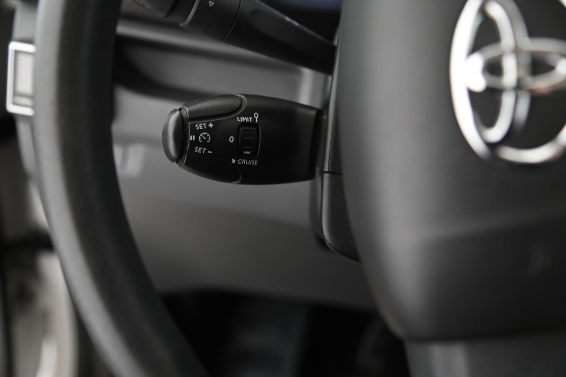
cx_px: 283
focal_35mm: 52
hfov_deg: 38.2
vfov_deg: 25.9
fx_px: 817
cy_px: 188
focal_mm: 52
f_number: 4
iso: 2000
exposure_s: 1/10
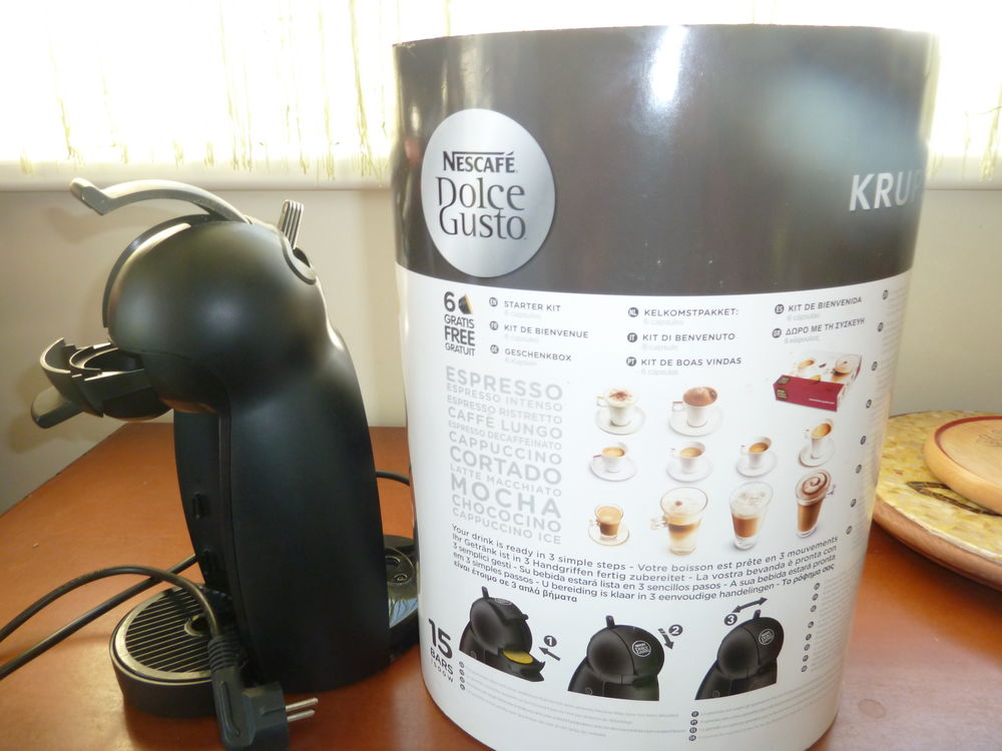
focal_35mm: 25
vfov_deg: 54.9
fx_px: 724
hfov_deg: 69.4
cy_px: 376
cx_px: 501
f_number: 3.3
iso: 160
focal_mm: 4.1
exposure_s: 1/30
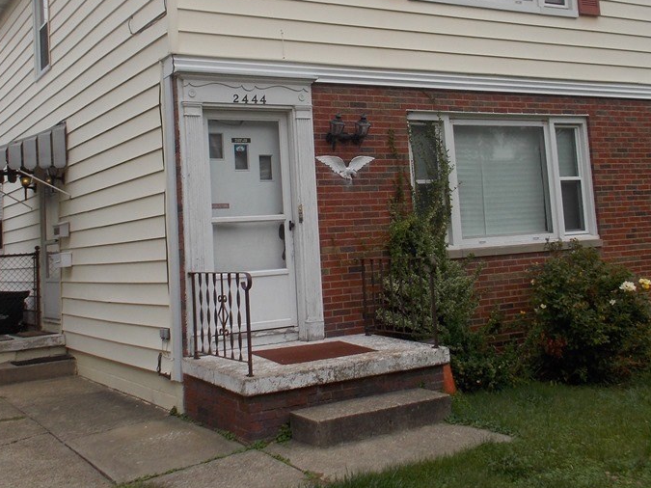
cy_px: 142
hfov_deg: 42.9
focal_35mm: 44
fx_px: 827
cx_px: 343
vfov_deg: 32.4
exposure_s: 1/320
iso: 80
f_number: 3.3
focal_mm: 4.1
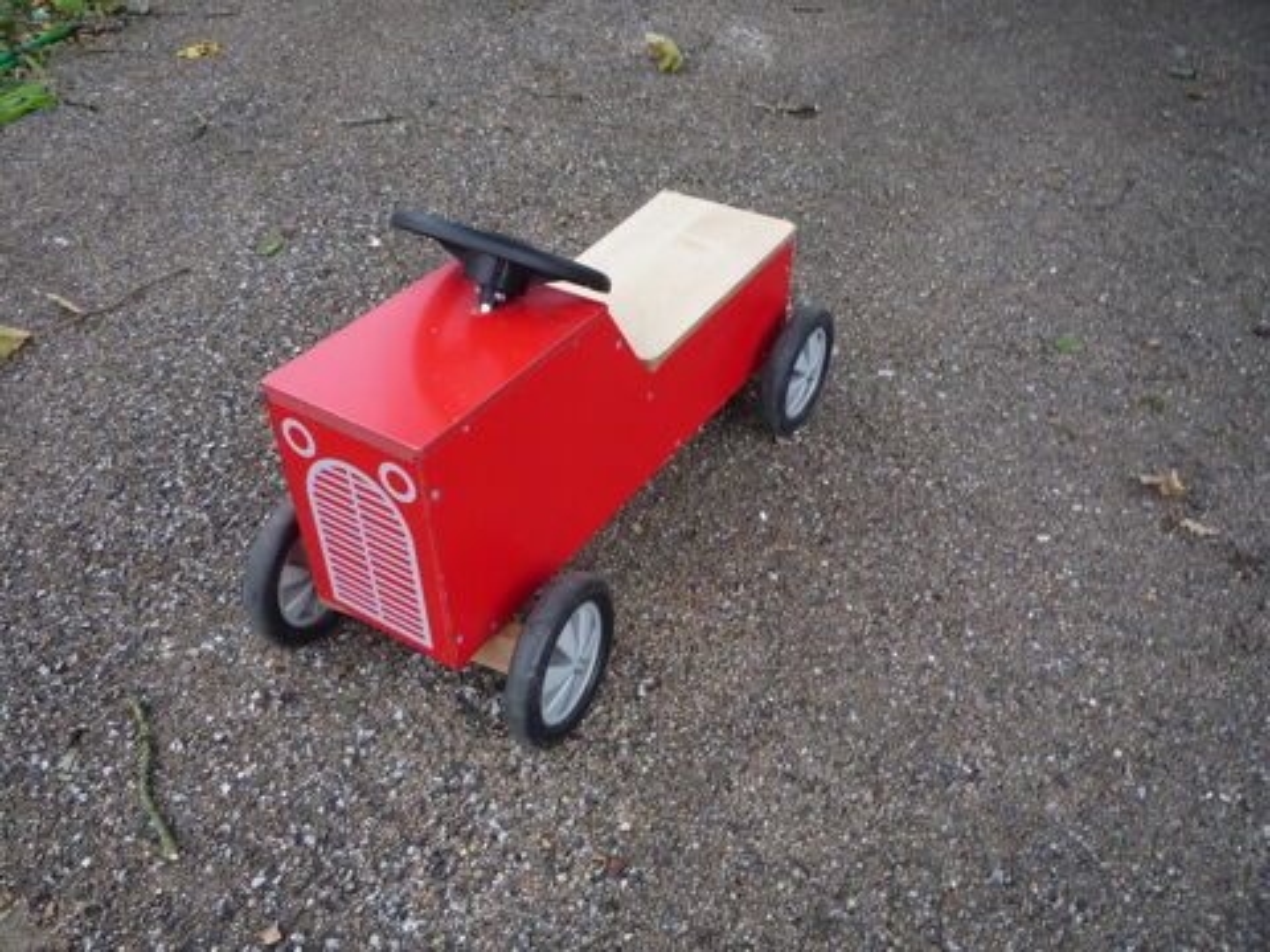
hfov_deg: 60.0
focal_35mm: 30
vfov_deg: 46.8
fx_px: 1101
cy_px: 476
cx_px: 635
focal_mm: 5.2
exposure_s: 1/30
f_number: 3.3
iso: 125
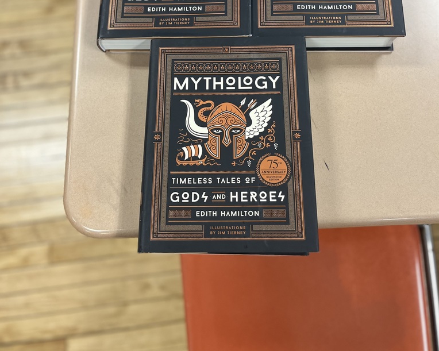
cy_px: 107
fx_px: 442
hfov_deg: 52.8
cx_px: 220
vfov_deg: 42.5
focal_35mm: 34
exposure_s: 1/60
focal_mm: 5.1
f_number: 1.6
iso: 160
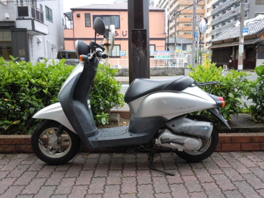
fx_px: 214
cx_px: 132
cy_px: 99
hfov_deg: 63.4
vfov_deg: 49.7
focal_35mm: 28
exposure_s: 1/160
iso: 100
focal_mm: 5
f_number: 3.7
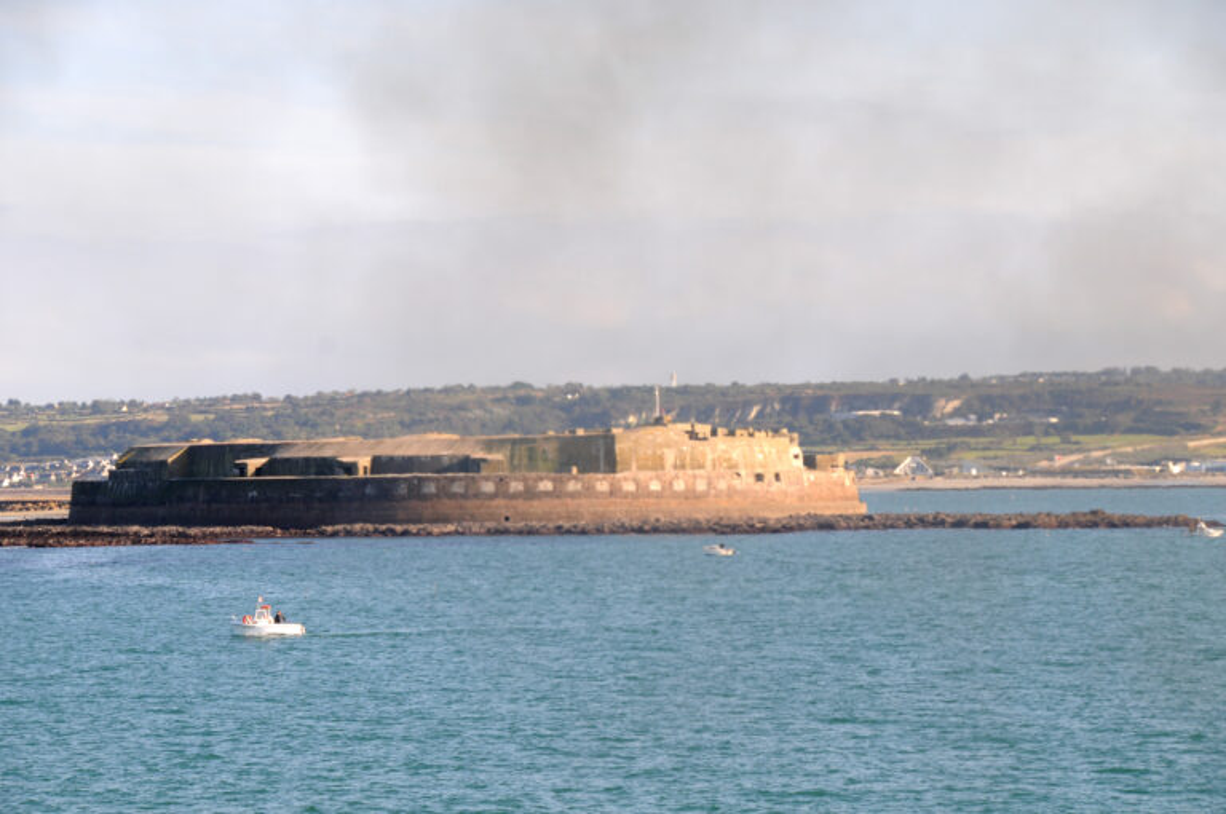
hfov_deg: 17.1
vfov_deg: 11.4
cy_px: 407
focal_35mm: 120
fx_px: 4081
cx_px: 613
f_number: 8
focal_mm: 80
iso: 200
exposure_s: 1/250
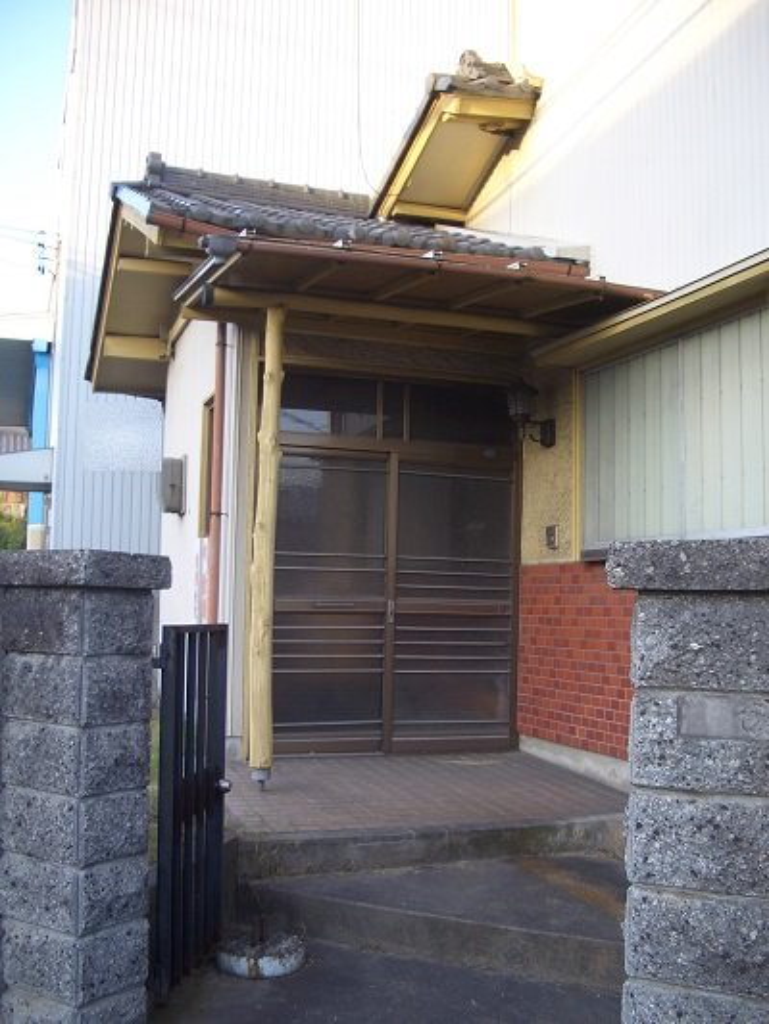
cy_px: 512
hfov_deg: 40.7
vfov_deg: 52.6
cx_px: 384
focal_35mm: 35
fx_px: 1036
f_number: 2.6
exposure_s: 1/60
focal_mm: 5.8
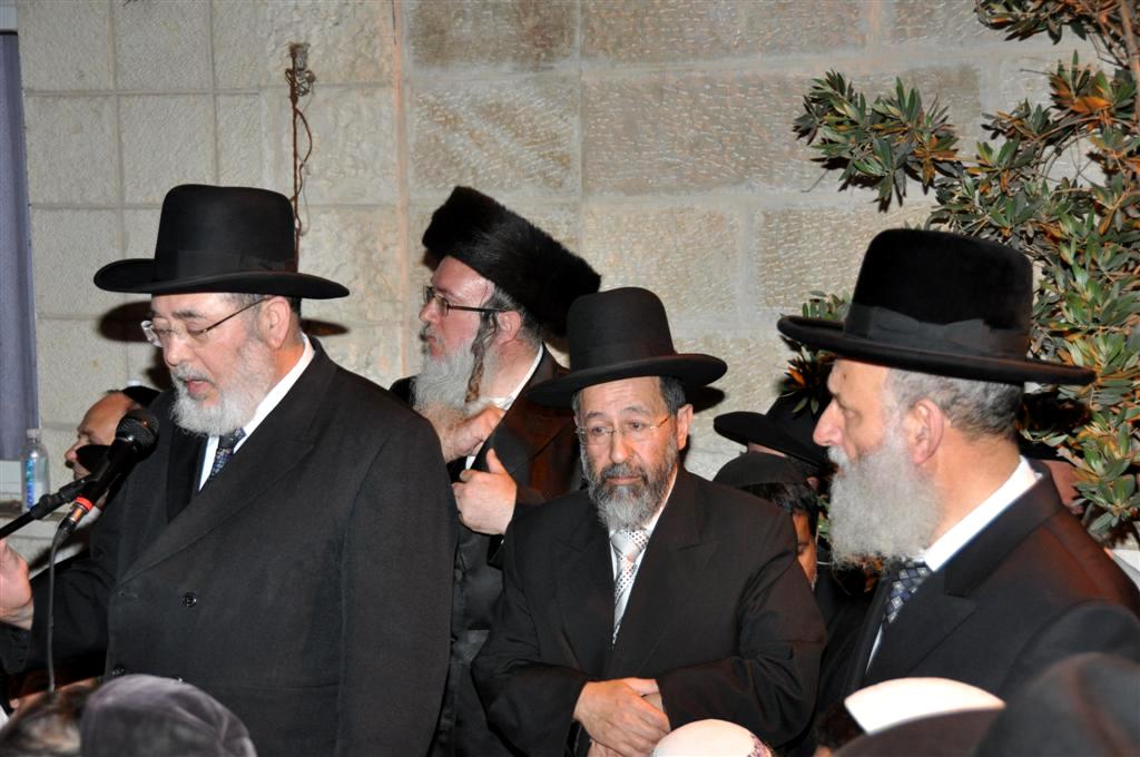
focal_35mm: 66
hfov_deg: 30.5
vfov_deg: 20.6
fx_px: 2087
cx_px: 570
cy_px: 378
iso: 800
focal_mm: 44
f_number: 4.5
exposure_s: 1/60
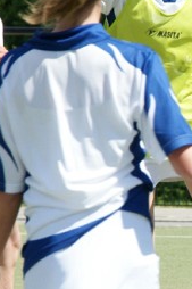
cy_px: 164
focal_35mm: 638
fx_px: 5111
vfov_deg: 3.2
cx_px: 55
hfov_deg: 2.2
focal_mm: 180
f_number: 10
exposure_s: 1/400
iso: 200
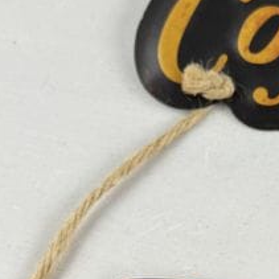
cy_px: 248
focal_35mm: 67
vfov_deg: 25.0
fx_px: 611
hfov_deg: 25.1
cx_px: 241
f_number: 1.78
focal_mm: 6.86
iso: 64
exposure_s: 1/100
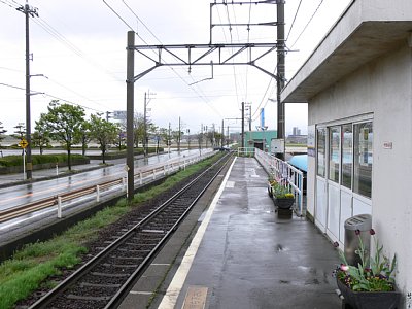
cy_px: 154
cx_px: 206
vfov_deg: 40.7
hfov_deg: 52.6
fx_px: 417
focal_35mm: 35
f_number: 4.5
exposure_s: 1/100
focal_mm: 7.4
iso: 80
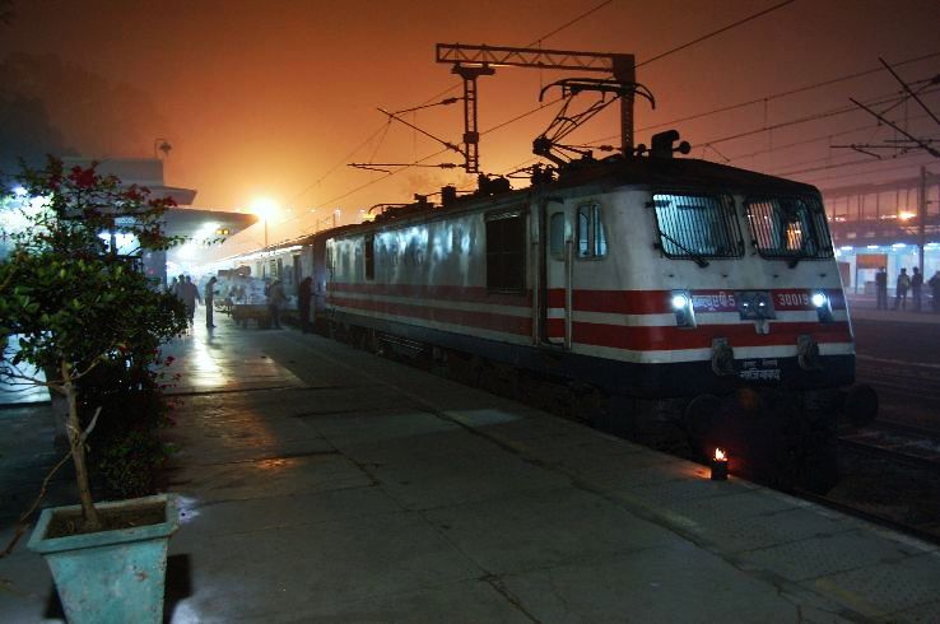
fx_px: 861
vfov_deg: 39.9
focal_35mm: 33
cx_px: 470
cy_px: 312
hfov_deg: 57.3
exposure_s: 1/2.5
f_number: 4.5
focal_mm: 22
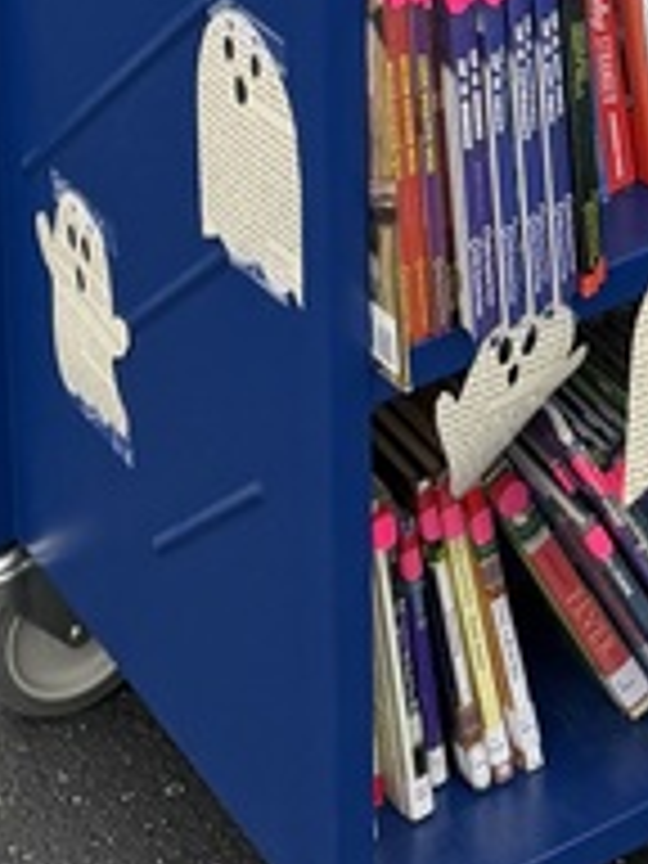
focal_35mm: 128
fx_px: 3195
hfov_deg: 11.6
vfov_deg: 12.7
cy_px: -1048
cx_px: 176
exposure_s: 1/192
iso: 64
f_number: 1.78
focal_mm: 6.76
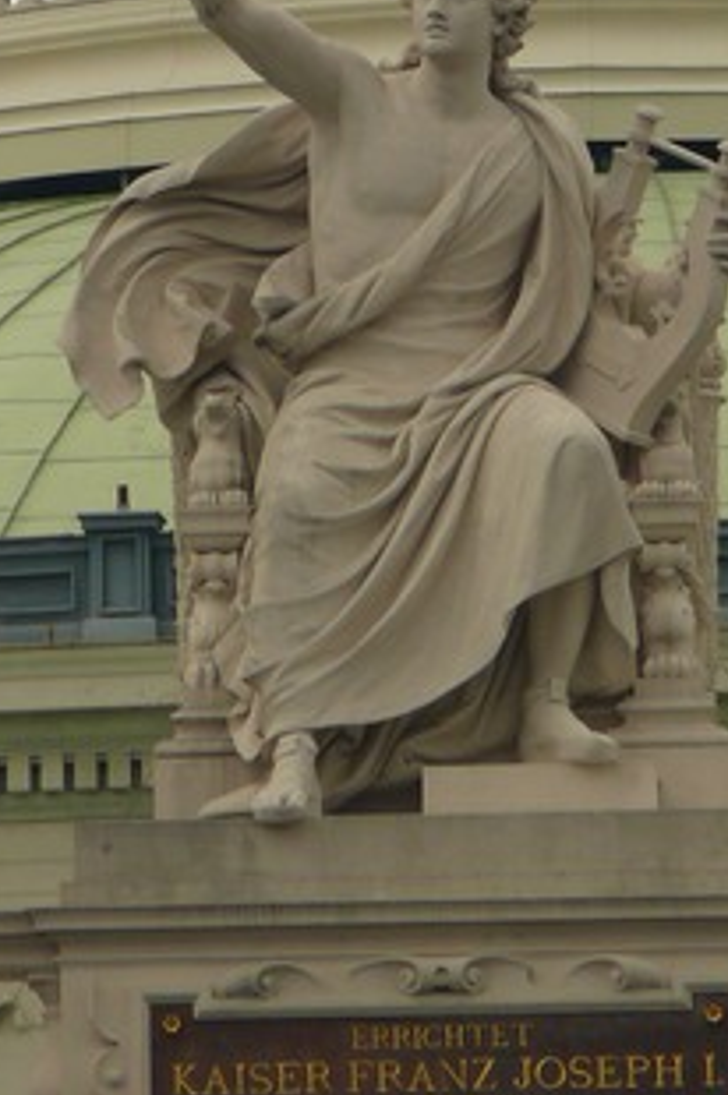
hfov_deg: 1.3
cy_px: 81
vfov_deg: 2.0
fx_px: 32162
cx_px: 315
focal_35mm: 1058
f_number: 4.5
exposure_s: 1/250
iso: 100
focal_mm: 88.8
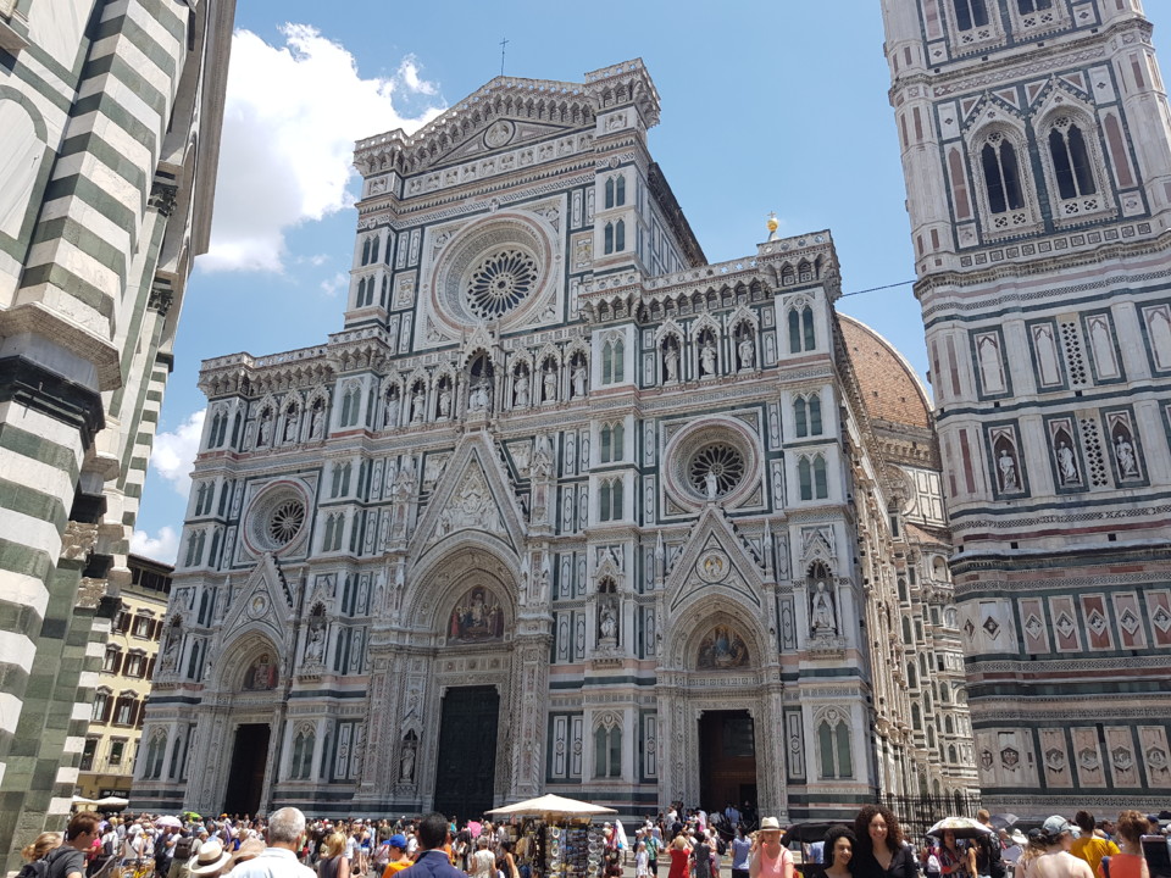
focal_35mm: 26
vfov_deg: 53.1
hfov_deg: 67.3
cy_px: 439
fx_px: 880
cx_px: 586
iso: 40
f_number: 1.7
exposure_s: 1/1500
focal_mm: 4.2
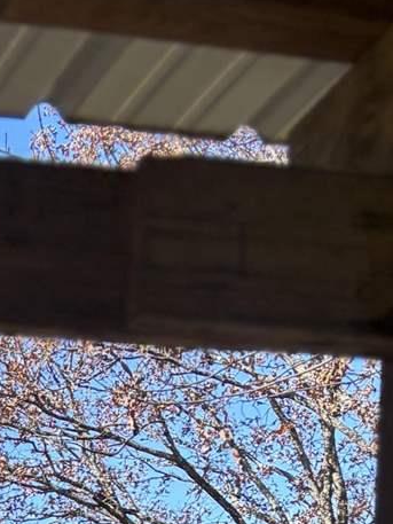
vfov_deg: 12.4
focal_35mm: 131
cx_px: -183
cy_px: 1197
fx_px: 1982
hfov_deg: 10.9
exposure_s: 1/618
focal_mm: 5.96
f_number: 1.6
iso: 50
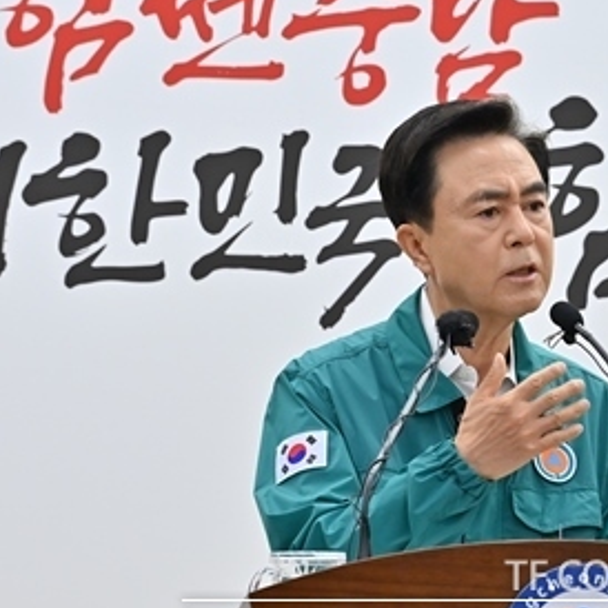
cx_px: 426
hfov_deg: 4.4
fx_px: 7889
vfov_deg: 4.4
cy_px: 254
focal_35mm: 397
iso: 1000
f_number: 6.3
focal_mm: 200
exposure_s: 1/320
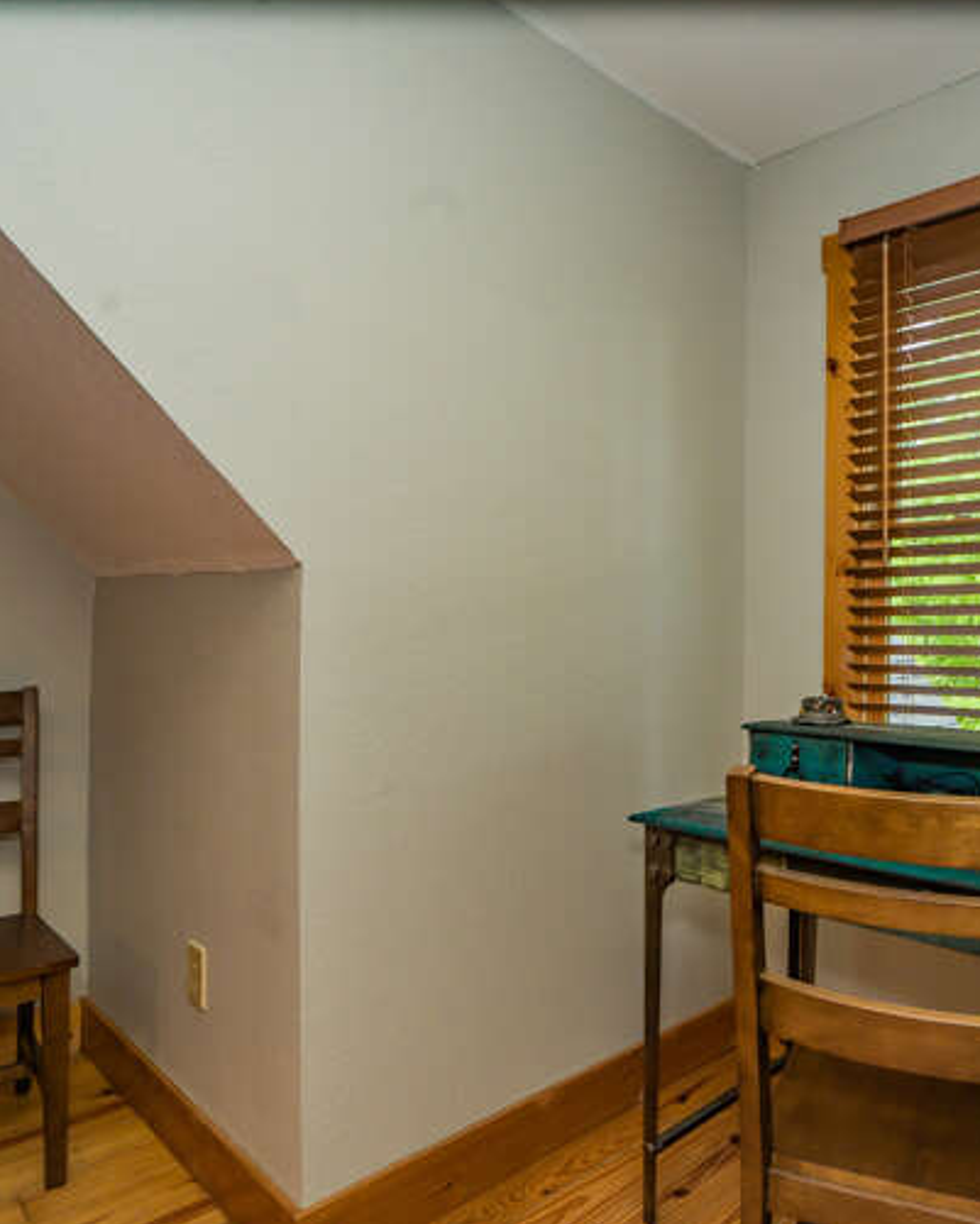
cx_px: 701
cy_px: 616
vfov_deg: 72.6
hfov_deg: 58.6
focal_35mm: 23
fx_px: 834
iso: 1000
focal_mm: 16
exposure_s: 1/250
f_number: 7.1
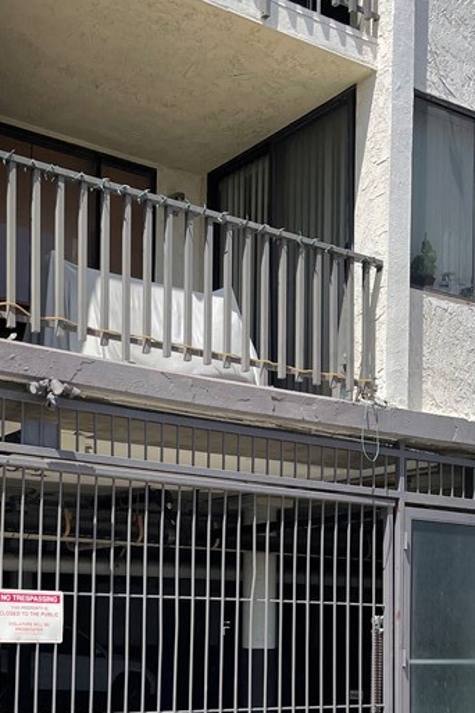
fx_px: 1069
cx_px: 110
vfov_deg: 35.4
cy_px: 595
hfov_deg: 24.7
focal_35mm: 54
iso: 32
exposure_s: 1/3257
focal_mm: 5.1
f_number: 1.6
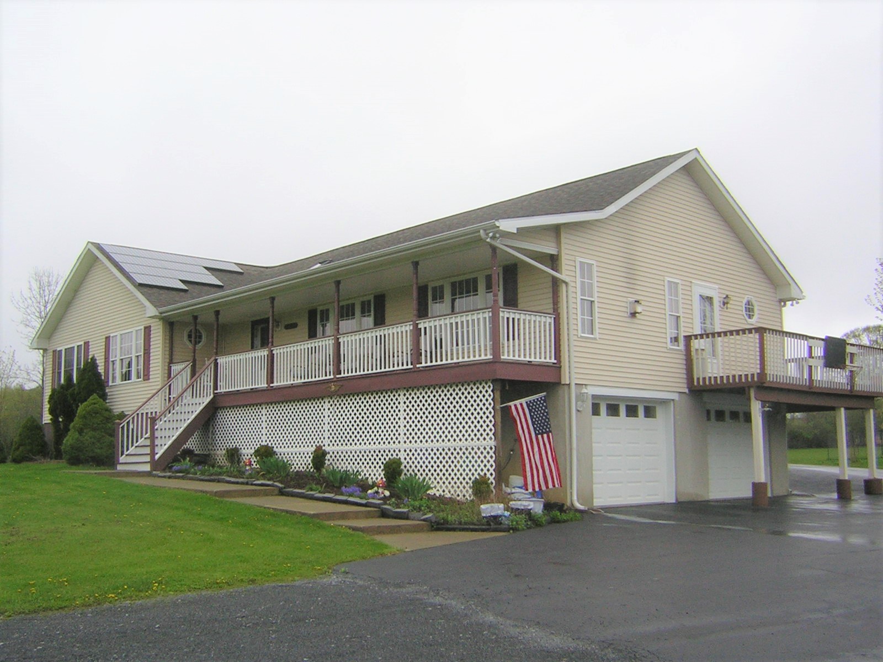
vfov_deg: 39.7
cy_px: 331
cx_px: 442
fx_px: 918
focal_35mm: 36
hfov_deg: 51.4
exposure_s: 1/196
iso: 50
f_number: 5.2
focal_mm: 4.7
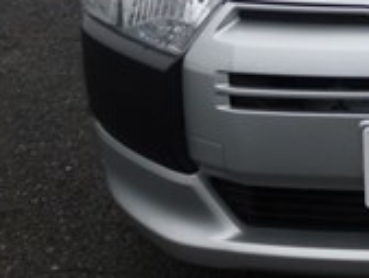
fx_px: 971
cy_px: -101
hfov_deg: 20.3
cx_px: 430
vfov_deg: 15.4
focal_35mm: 91
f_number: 2.8
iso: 100
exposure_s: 1/250
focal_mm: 4.3
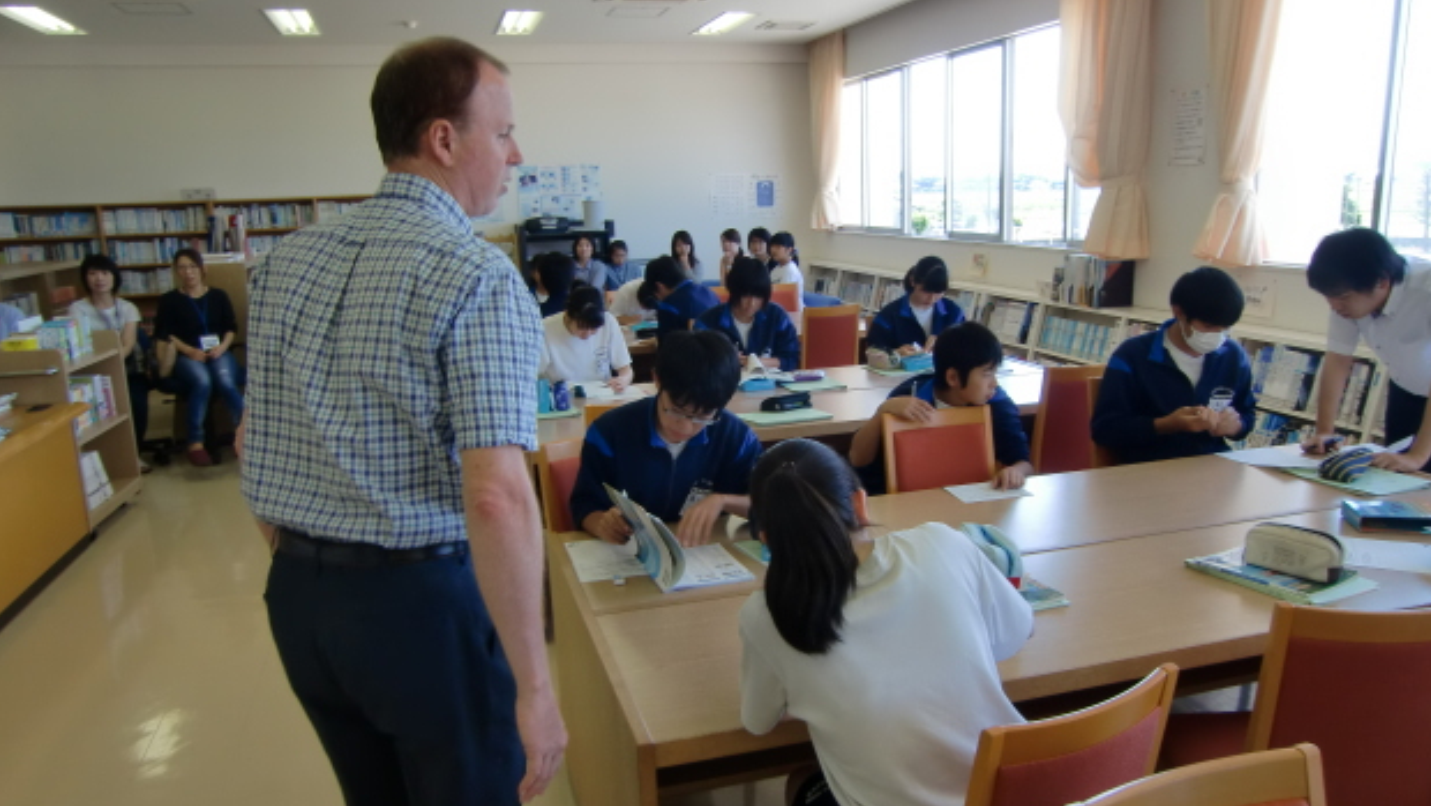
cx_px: 734
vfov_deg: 42.9
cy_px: 443
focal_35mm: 27
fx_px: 1025
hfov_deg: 69.8
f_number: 3.2
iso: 64
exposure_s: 1/80
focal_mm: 4.3
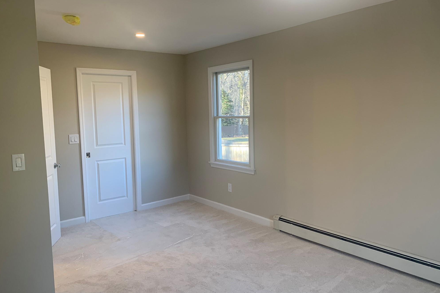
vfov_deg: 46.4
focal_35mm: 28
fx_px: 342
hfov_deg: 65.5
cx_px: 224
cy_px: 143
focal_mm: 4.25
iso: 100
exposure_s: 1/120
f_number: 1.8
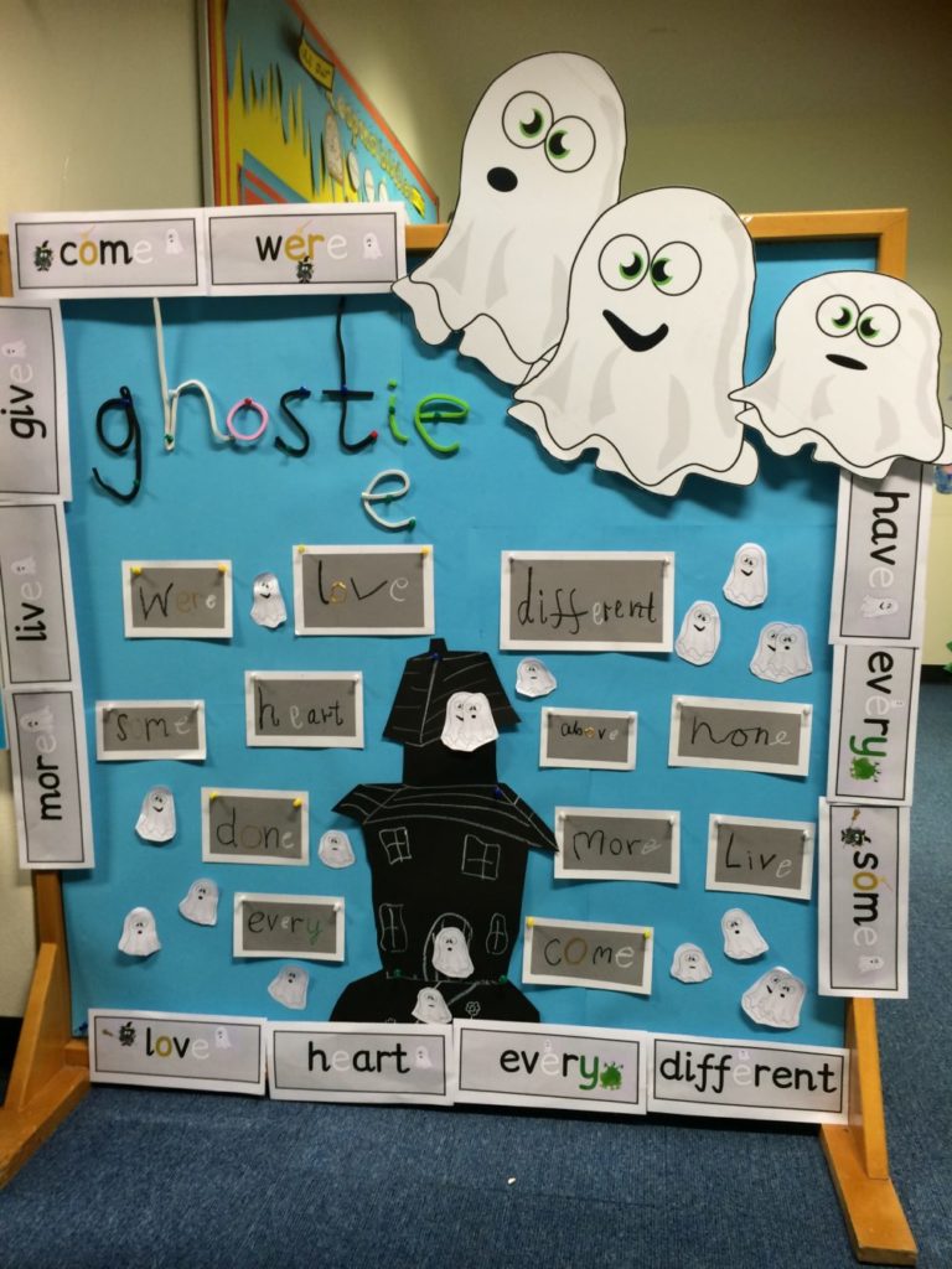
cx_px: 476
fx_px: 1100
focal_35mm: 30
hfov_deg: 46.8
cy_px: 634
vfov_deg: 60.0
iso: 100
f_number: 2.2
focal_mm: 4.12
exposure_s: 1/33
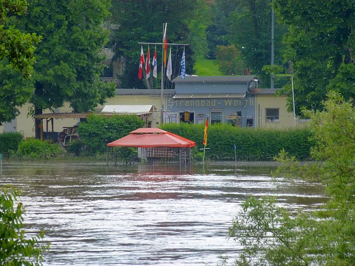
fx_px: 3446
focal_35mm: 336
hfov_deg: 5.9
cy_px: 133
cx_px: 178
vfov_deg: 4.4
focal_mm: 60
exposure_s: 1/320
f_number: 5.9
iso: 320
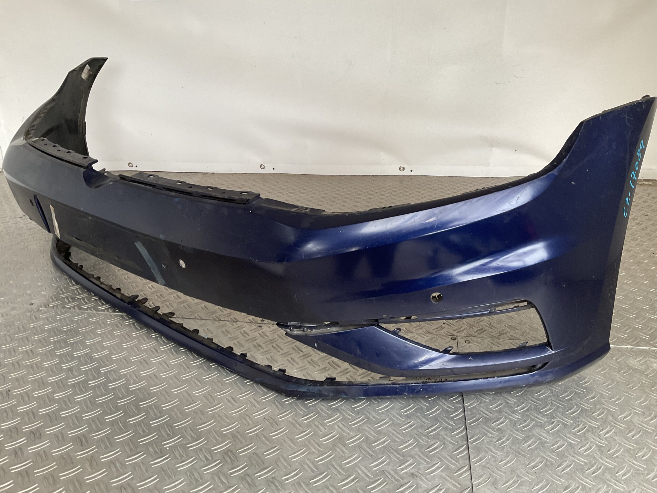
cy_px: 246
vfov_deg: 48.2
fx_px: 550
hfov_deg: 61.7
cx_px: 328
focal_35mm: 29
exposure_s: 1/50
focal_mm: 3
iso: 50
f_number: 1.8
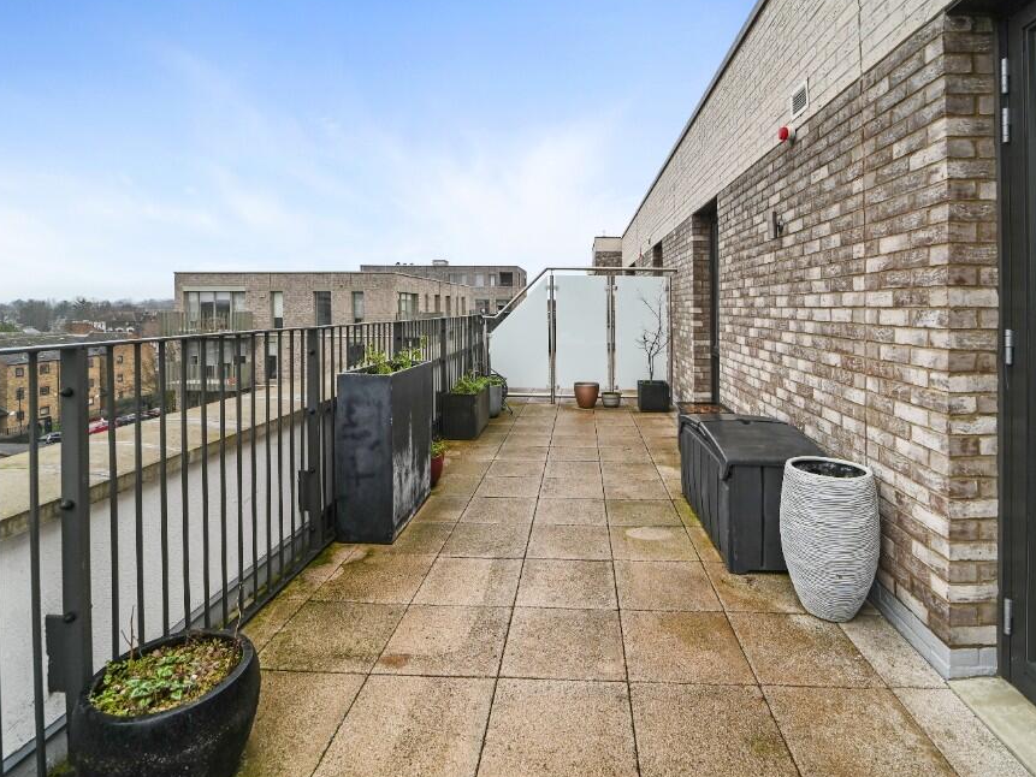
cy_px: 393
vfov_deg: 78.1
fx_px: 479
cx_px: 508
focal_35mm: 16
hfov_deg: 94.5
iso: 500
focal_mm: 14
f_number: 8
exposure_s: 1/125
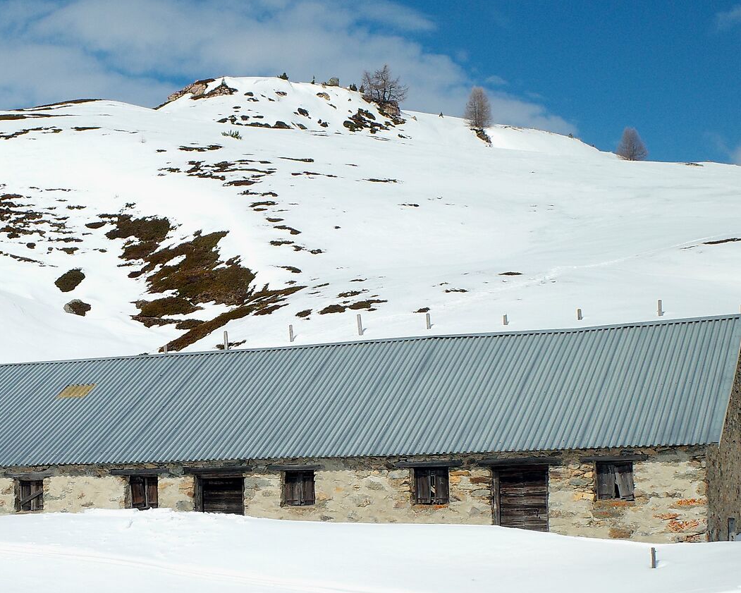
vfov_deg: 20.2
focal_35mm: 75
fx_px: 1645
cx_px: 111
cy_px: 463
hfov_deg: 24.8
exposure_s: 1/1250
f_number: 5.6
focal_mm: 18.3
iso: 100
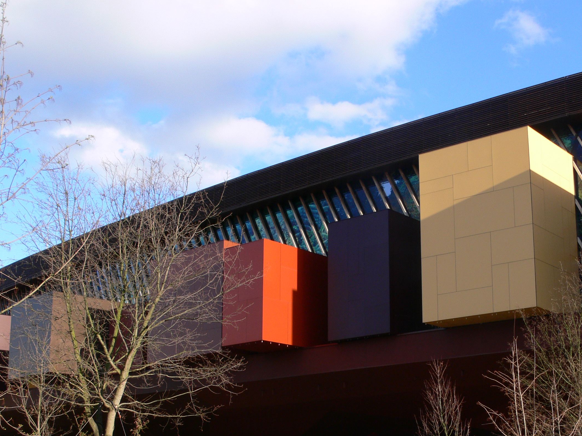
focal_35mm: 54
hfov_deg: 35.3
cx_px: 364
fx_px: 908
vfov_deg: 26.6
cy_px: 332
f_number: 5.6
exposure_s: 1/160
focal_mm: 7.4
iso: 80
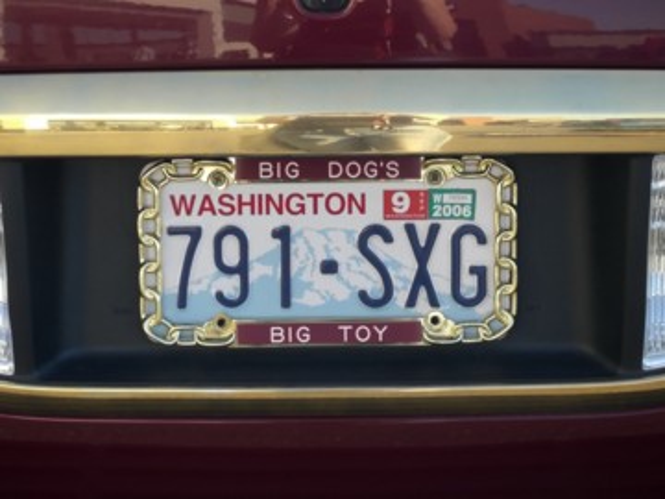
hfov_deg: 17.3
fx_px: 2190
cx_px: 332
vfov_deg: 13.0
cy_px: 250
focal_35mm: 114
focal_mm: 18.9
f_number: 5.4
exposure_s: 1/80
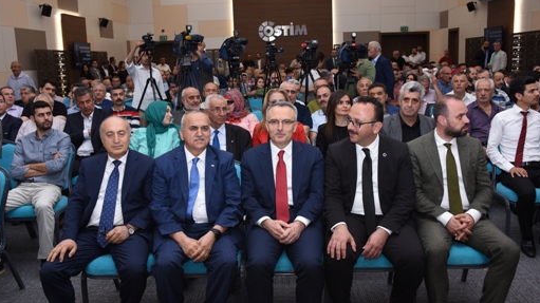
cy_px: 140
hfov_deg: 58.0
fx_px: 487
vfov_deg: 34.6
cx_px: 268
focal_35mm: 34
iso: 800
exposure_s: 1/125
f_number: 5.6
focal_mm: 32
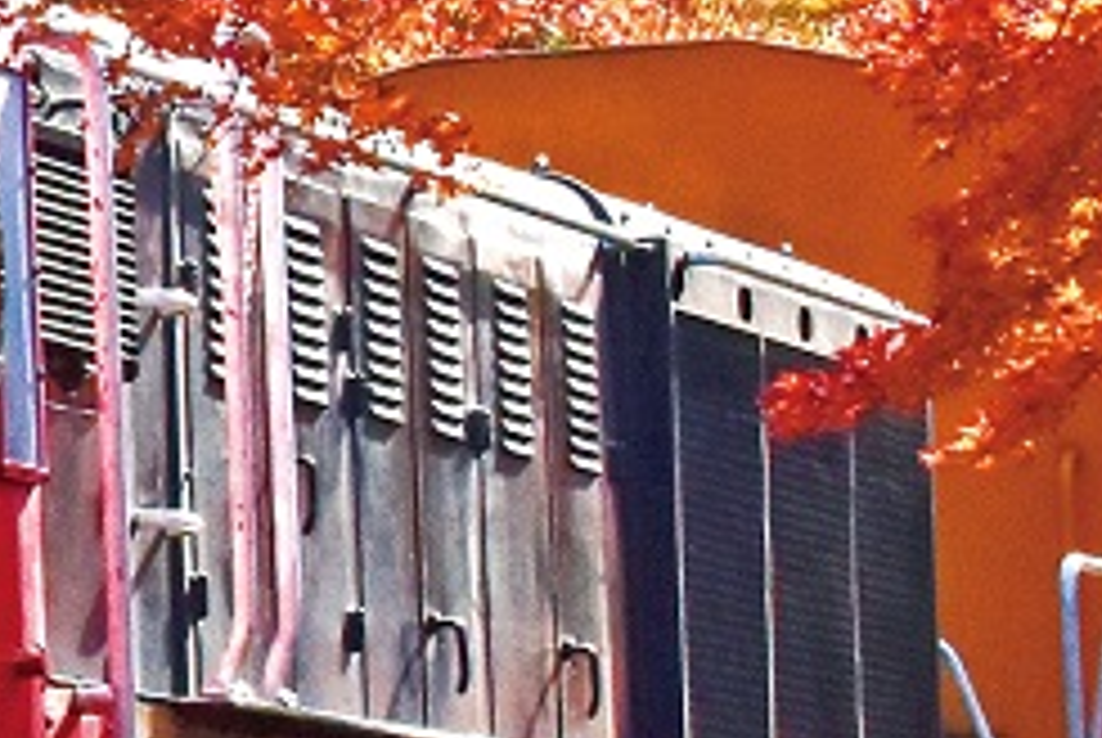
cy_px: 392
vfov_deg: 3.9
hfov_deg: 5.7
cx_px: -1017
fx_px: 10788
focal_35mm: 352
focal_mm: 32
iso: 640
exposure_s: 1/640
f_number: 8
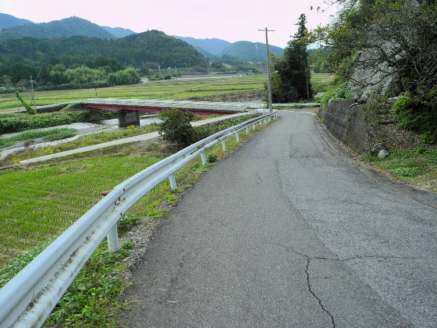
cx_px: 218
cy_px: 164
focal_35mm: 32
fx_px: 404
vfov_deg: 44.2
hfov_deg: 56.8
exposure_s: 1/634
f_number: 2.8
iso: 100
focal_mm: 6.8
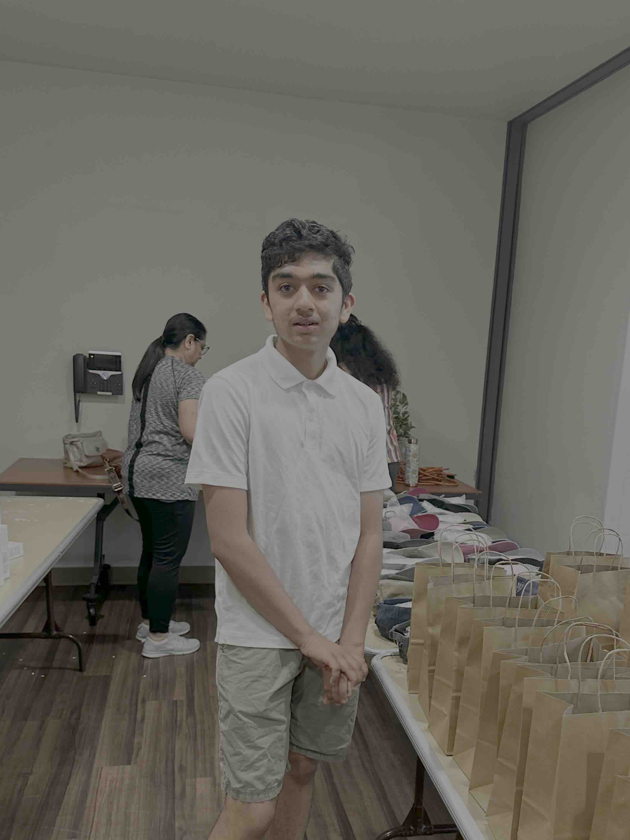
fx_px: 825
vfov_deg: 53.5
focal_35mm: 34
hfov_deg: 41.7
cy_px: 514
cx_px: 367
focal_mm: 6.86
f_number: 1.78
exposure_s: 1/60
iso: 200
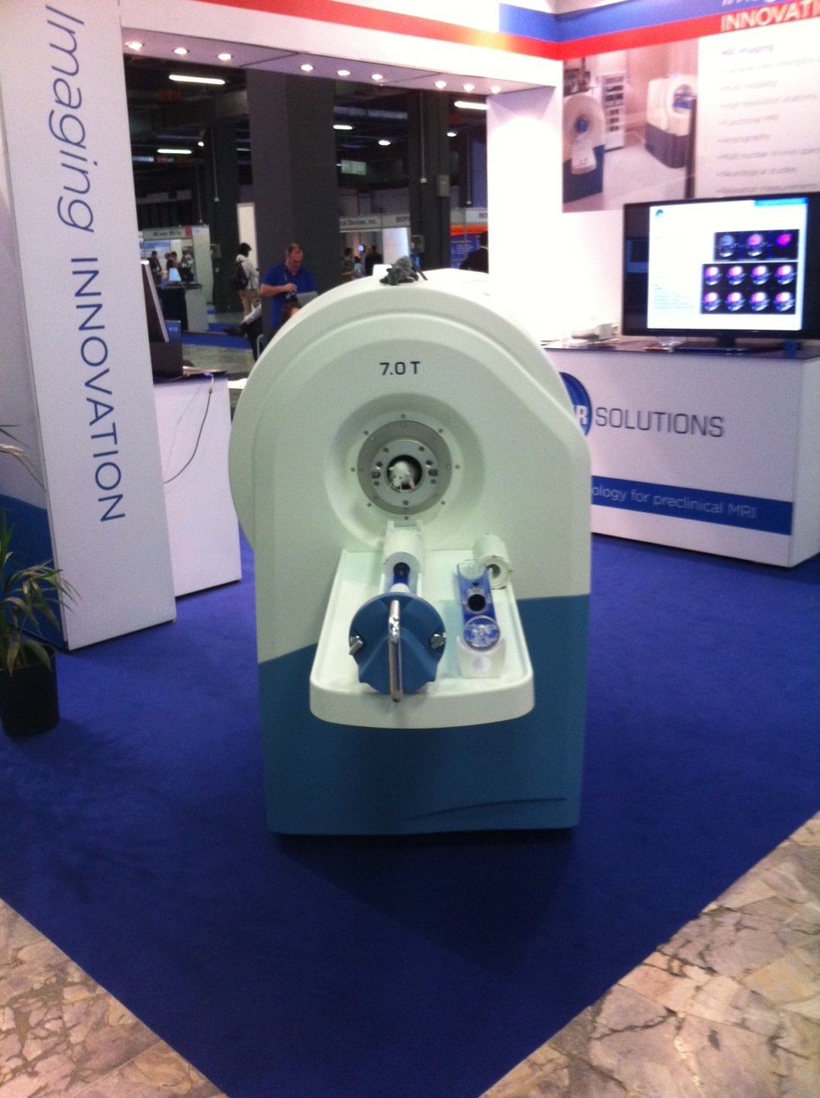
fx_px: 1108
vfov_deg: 52.7
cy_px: 549
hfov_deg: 40.6
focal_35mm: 35
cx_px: 410
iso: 250
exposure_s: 1/15
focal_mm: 3.85
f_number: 2.8
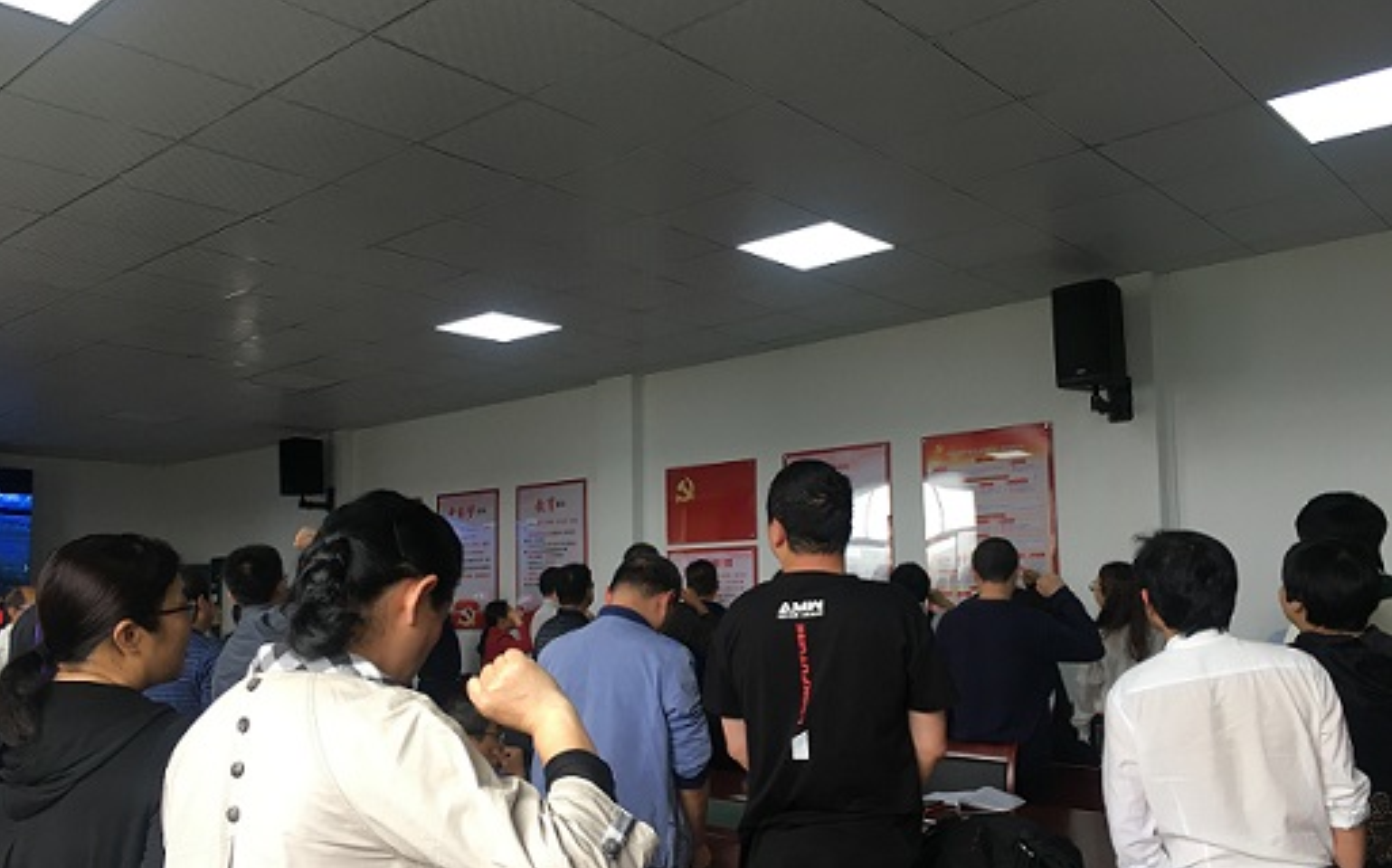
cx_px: 693
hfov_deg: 61.3
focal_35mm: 31
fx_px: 1175
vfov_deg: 40.5
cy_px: 494
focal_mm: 4.15
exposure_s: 1/33
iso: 32
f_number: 2.2
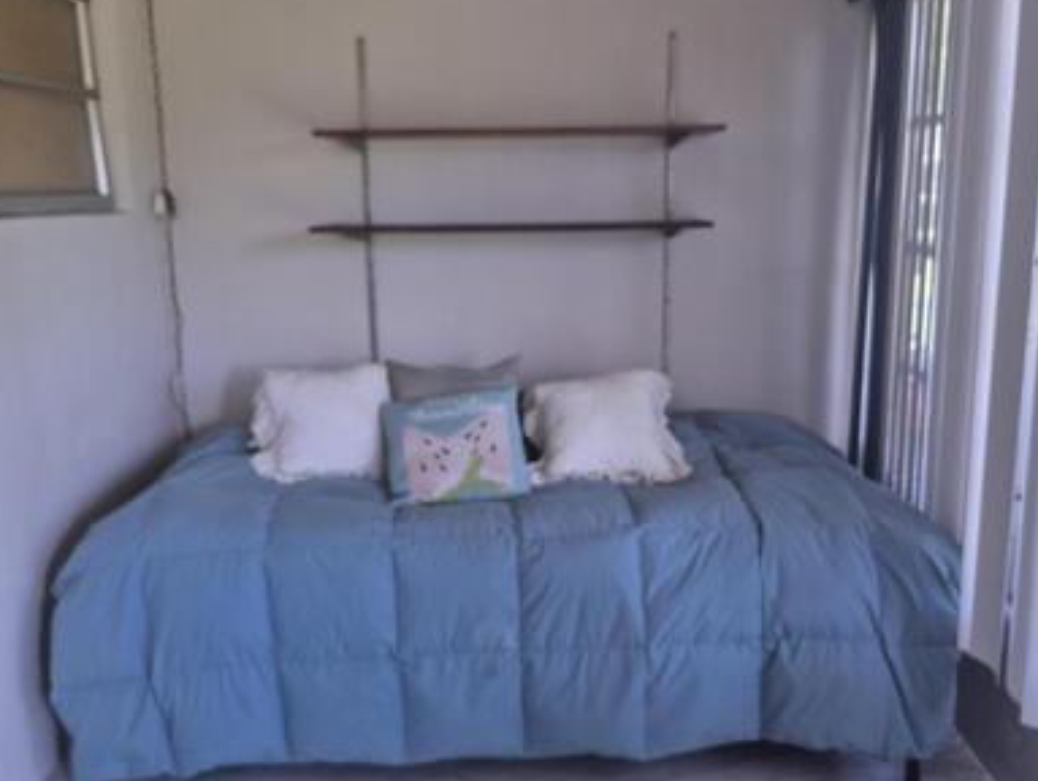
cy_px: 388
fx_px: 720
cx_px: 523
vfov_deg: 56.9
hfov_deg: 71.5
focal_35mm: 24
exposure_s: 1/120
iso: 320
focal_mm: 5.4
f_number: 1.8
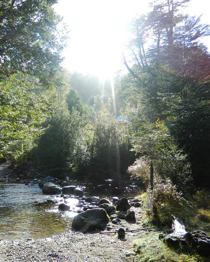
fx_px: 257
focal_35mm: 33
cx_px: 63
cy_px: 130
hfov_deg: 43.6
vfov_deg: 54.2
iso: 80
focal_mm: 4.5
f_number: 3.1
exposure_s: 1/250
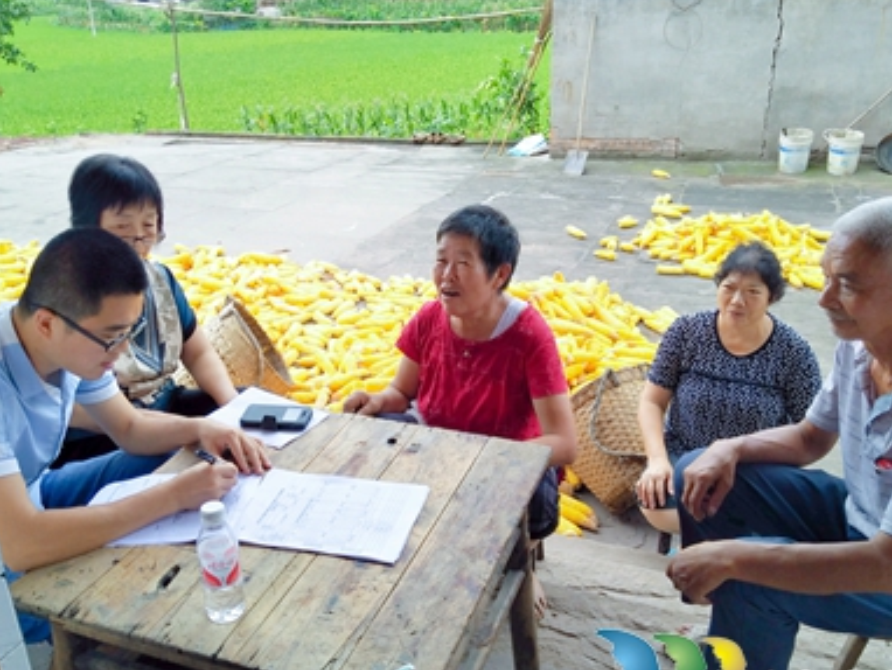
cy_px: 361
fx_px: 877
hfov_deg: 53.9
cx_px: 427
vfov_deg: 41.8
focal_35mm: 34
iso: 80
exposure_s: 1/282
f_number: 2
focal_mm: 3.88
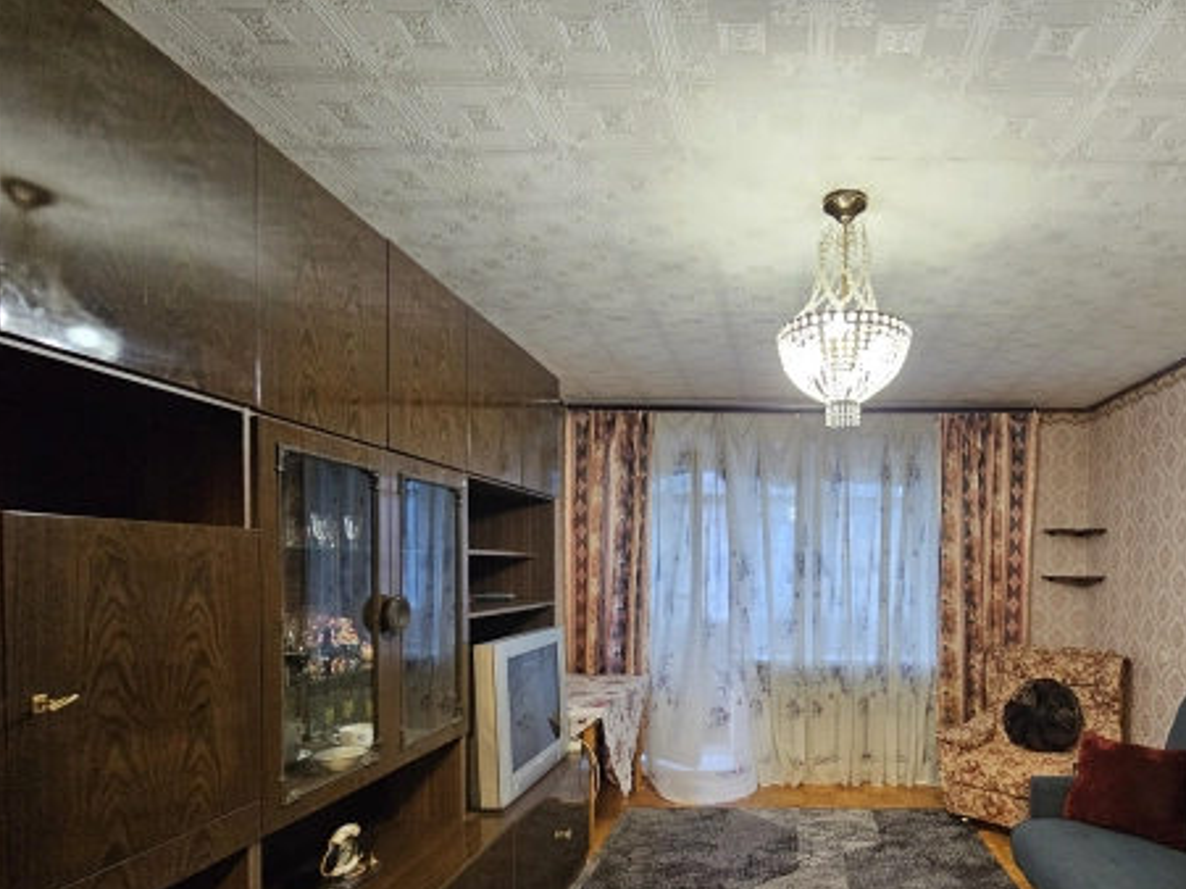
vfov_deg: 69.7
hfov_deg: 84.4
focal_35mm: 18
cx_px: 799
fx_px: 617
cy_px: 587
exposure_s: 1/33.3
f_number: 2.2
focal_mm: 2.2
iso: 500
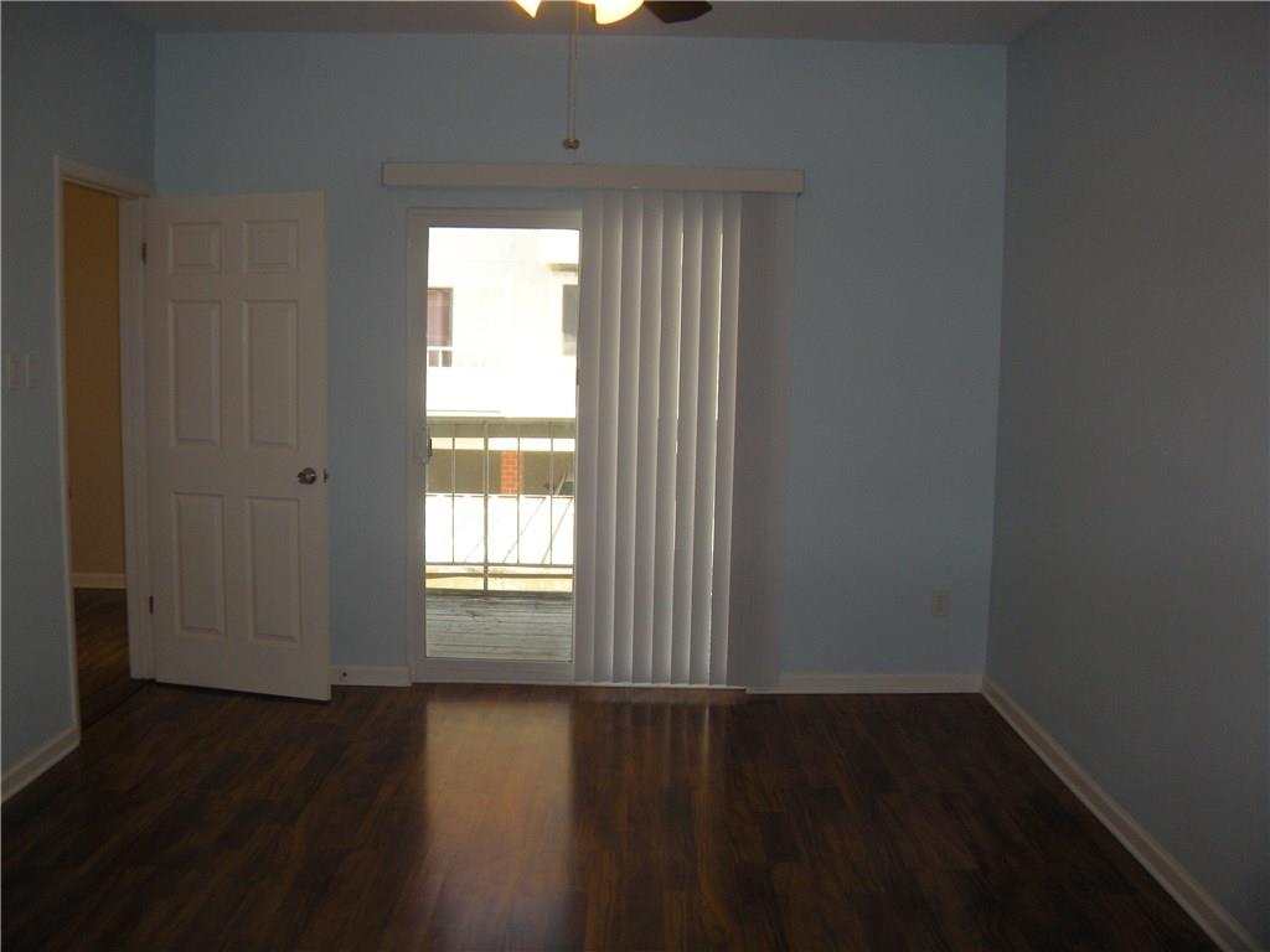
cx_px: 635
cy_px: 476
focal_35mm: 35
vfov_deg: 40.7
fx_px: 1284
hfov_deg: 52.6
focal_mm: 5.9
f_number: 3.8
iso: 106
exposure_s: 1/58.1
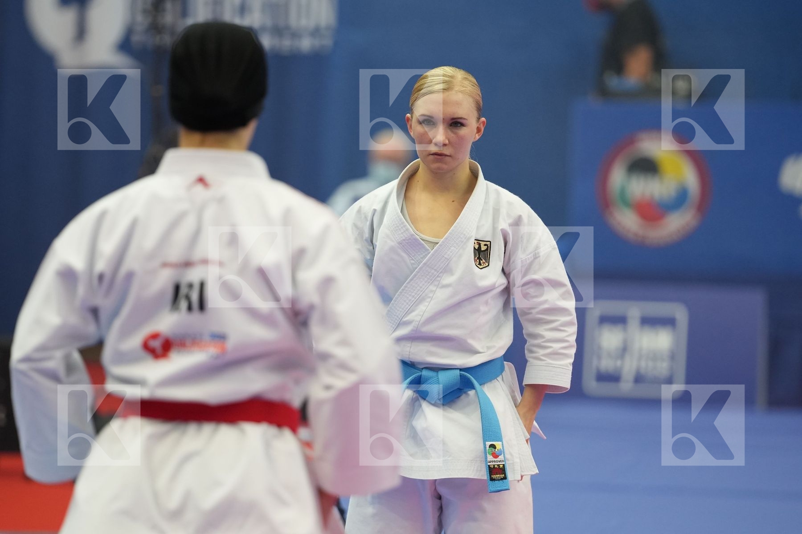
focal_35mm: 300
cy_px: 267
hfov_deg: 6.9
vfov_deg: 4.6
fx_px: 6683
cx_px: 401
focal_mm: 200
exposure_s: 1/500
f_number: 2.8
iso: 1000
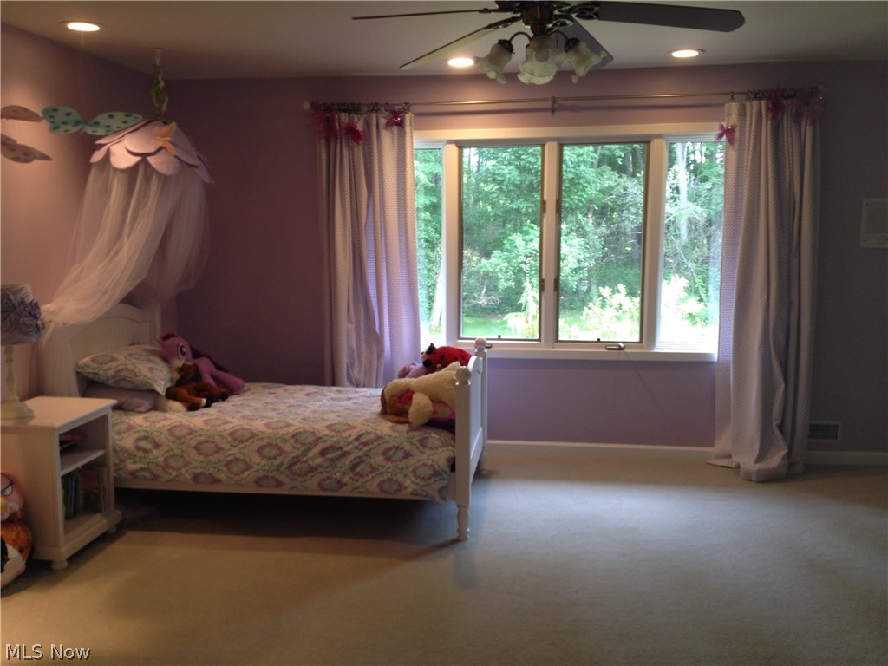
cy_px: 333
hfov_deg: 52.6
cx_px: 444
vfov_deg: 40.7
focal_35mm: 35
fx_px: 898
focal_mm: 4.28
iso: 50
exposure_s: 1/20
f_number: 2.4
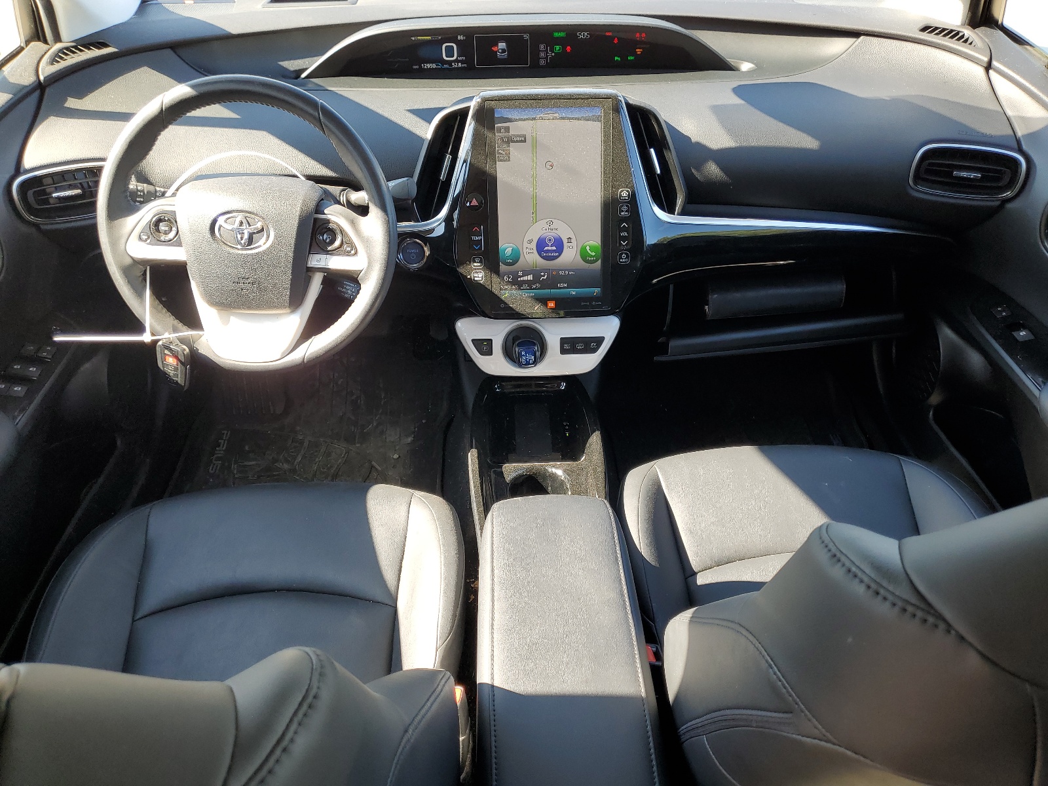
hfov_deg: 67.3
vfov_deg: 53.1
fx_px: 787
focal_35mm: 26
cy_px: 393
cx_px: 524
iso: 50
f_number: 1.5
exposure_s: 1/189
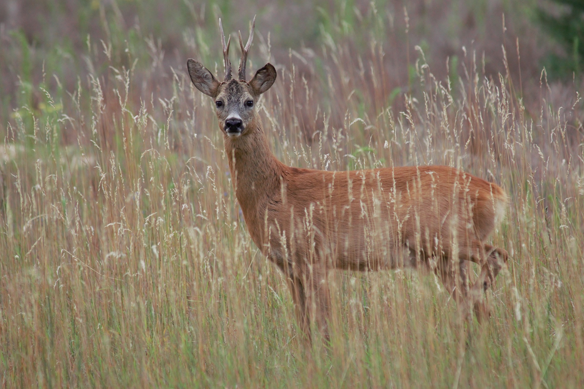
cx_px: 292
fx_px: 12166
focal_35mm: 750
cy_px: 194
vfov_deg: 1.8
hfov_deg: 2.7
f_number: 7.1
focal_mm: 500
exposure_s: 1/400
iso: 1250
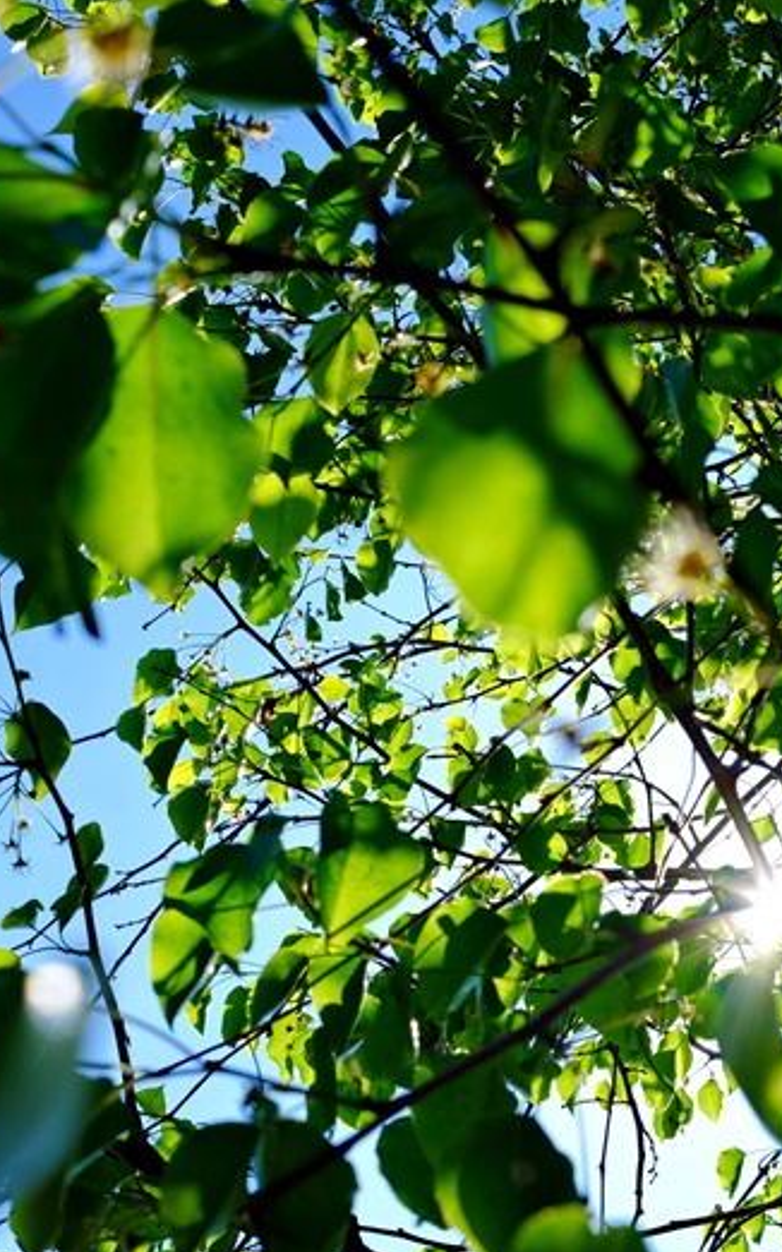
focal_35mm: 72
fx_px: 2457
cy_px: 717
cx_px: 892
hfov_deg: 17.4
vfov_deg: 28.6
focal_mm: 27
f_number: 8
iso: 200
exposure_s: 1/450
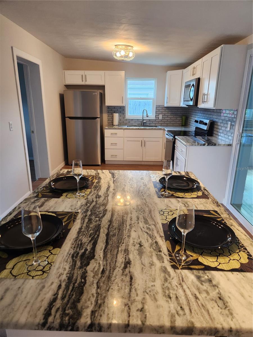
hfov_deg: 58.9
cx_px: 126
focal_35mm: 23
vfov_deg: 73.9
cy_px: 168
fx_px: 224
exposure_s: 1/120
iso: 200
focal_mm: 5.4
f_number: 1.8
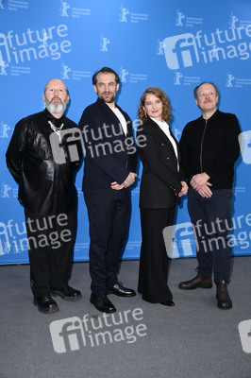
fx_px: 419
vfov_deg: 48.5
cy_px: 189
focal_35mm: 40
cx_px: 126
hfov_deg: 33.3
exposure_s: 1/250
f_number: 5.6
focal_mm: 40
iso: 1000
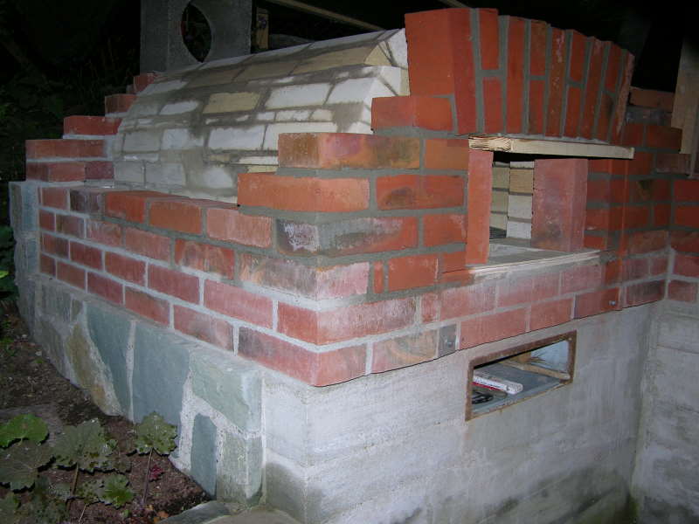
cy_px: 262
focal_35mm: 35
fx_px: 707
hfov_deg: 52.6
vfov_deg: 40.7
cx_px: 350
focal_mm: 8.9
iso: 100
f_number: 2.8
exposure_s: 1/60.1
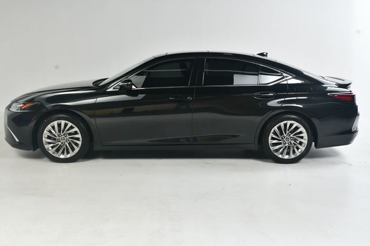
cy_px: 123
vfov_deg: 36.8
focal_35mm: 36
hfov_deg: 53.2
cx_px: 185
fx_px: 370
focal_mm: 24
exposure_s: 1/160
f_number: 10
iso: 100
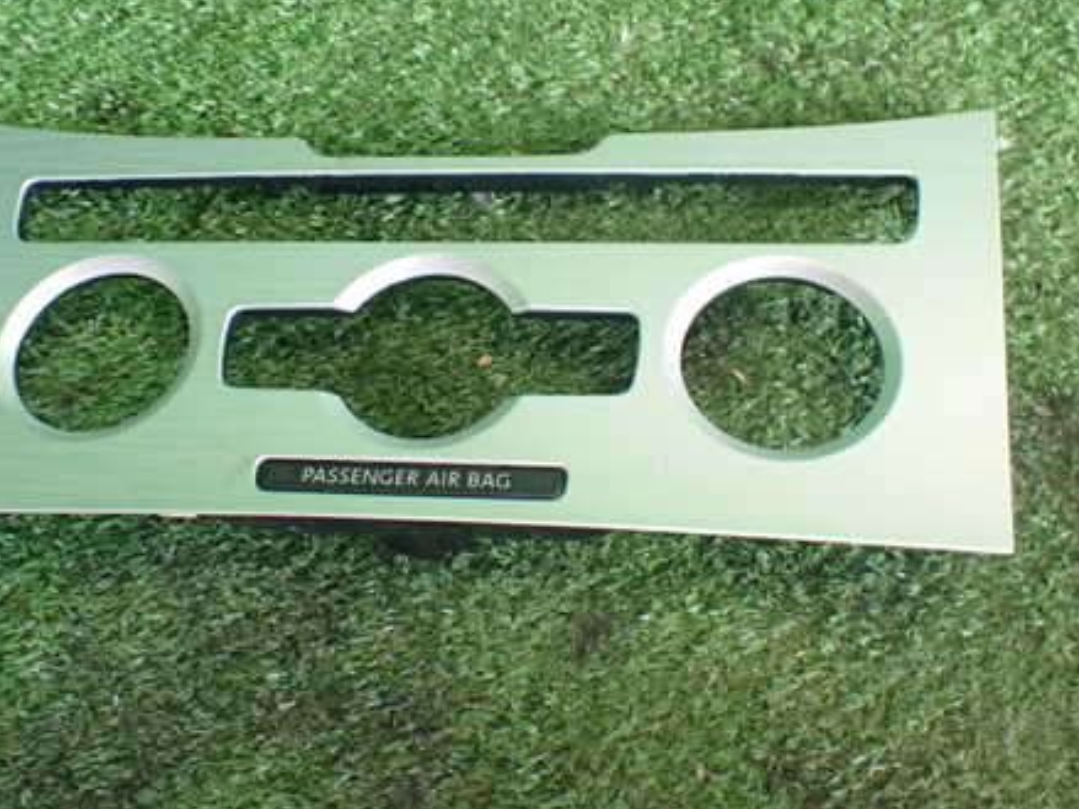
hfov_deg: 45.7
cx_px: 482
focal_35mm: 41
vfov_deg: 35.0
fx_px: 1278
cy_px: 339
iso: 800
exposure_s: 1/125
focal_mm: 5.4
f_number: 2.3
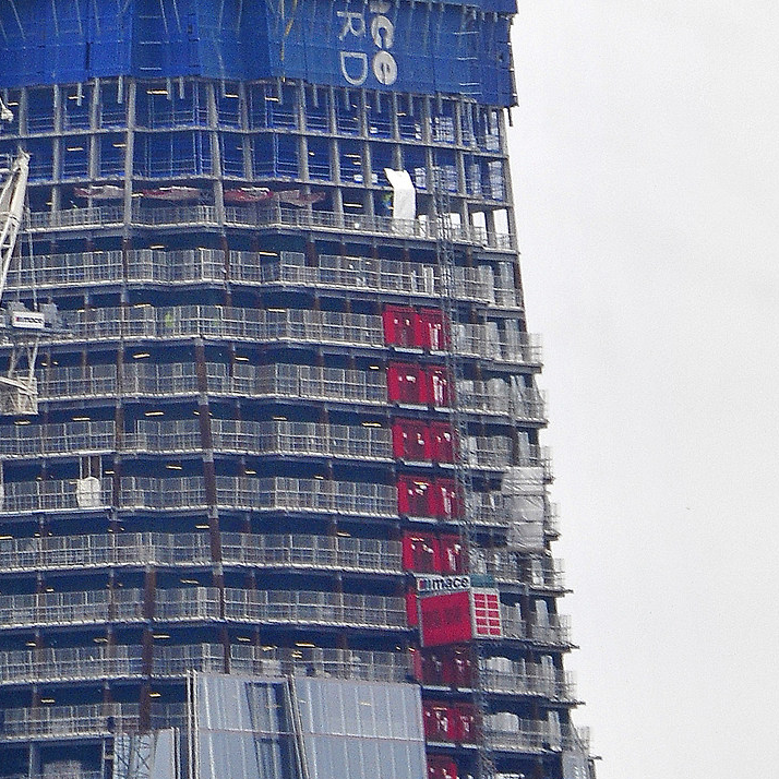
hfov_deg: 1.5
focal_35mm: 1141
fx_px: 29050
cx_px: 108
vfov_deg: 1.5
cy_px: 419
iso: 800
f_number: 10
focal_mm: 400
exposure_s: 1/1250
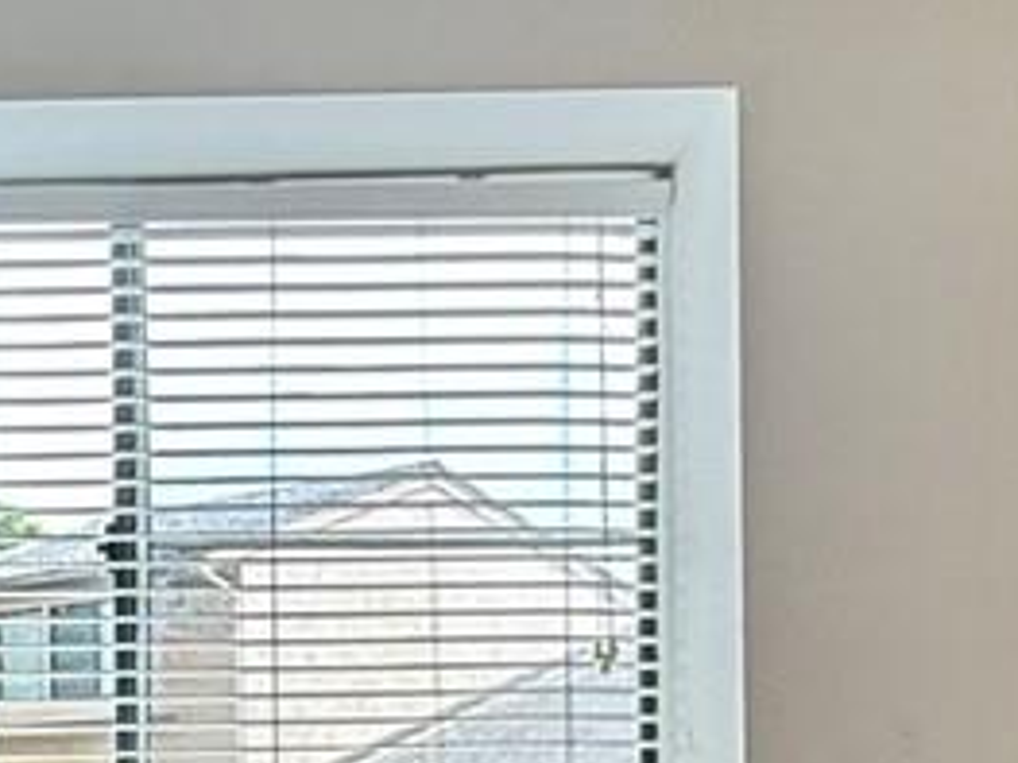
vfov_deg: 16.7
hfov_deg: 22.2
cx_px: 10
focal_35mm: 85
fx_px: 2499
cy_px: 885
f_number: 2.2
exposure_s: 1/120
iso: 125
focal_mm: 2.22
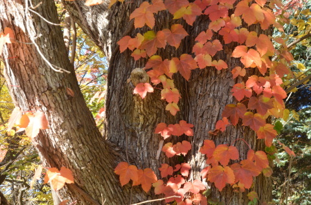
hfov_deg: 32.0
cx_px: 156
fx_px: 543
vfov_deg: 21.4
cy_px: 102
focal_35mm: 63
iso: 200
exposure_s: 1/50
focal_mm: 42
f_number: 14
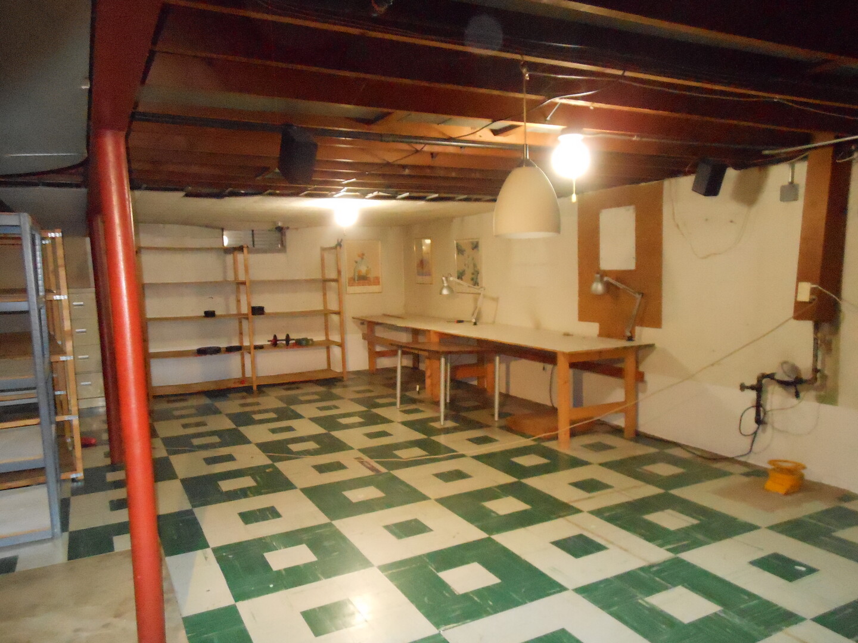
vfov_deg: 54.9
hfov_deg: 69.4
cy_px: 322
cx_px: 429
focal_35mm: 25
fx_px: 620
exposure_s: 1/25
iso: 1250
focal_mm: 4.5
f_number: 3.2
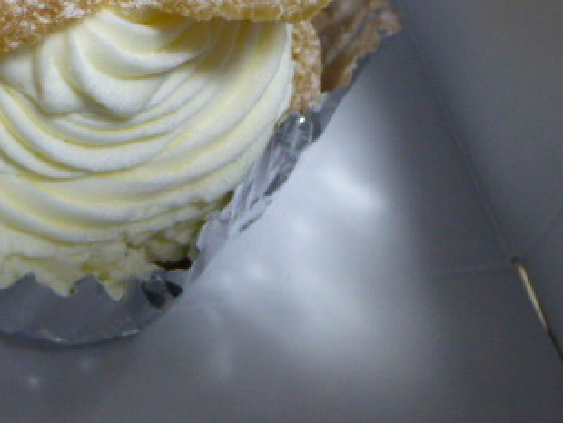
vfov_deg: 22.4
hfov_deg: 28.7
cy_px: 42
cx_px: 24
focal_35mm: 64
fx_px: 1042
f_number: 3.4
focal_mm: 5.6
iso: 400
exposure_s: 1/20
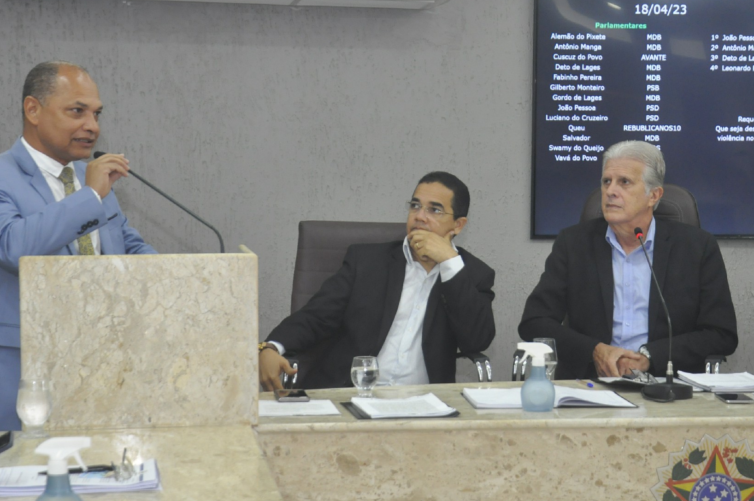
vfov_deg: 15.5
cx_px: 456
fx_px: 1841
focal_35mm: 88
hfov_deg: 23.1
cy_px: 250
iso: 800
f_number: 5.6
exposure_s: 1/60
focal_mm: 40
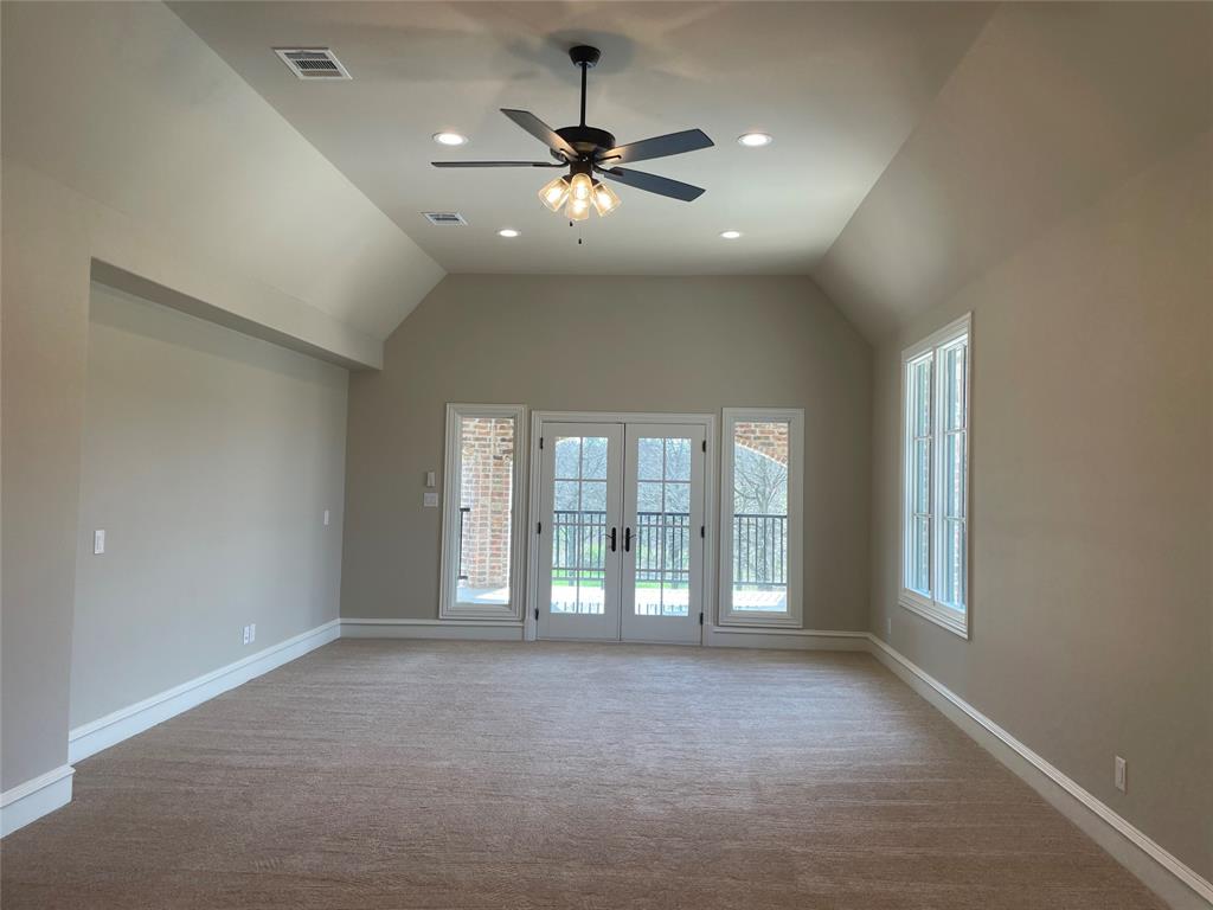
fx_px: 911
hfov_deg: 67.3
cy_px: 455
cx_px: 606
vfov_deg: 53.1
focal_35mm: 26
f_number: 1.6
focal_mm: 4.2
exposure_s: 1/123
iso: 32
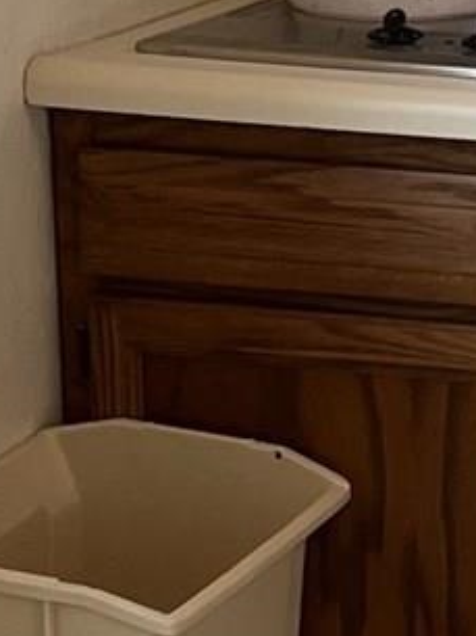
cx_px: 935
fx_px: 3599
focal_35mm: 196
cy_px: 121
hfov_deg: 7.3
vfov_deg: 10.1
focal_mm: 5.1
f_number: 1.6
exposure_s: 1/120
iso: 100
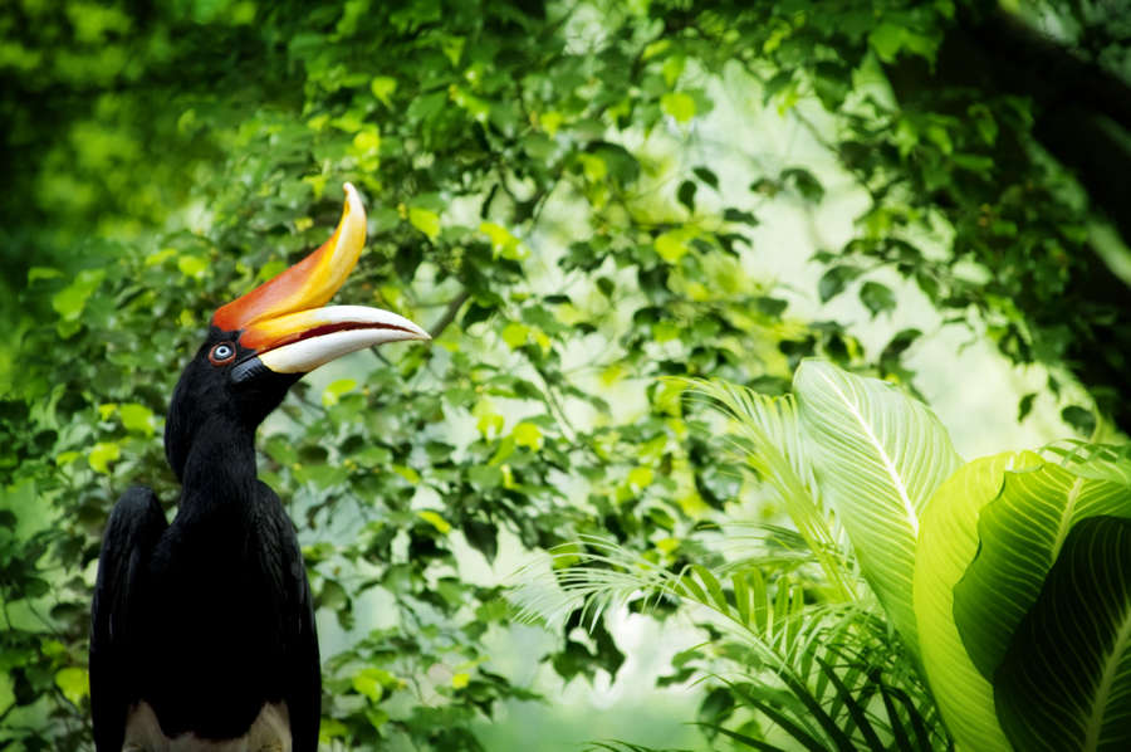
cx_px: 566
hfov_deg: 6.9
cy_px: 376
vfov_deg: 4.6
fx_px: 9415
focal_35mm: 300
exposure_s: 1/60
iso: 200
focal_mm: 200
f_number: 6.3
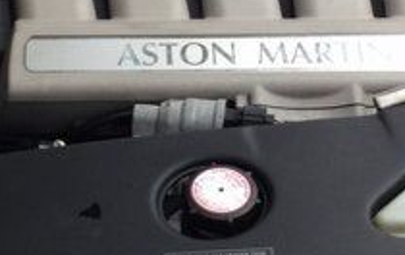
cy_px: 19
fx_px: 1139
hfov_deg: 20.1
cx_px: 148
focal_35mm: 103
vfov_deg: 12.6
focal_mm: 3.3
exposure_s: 1/24
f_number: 2.4
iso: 50
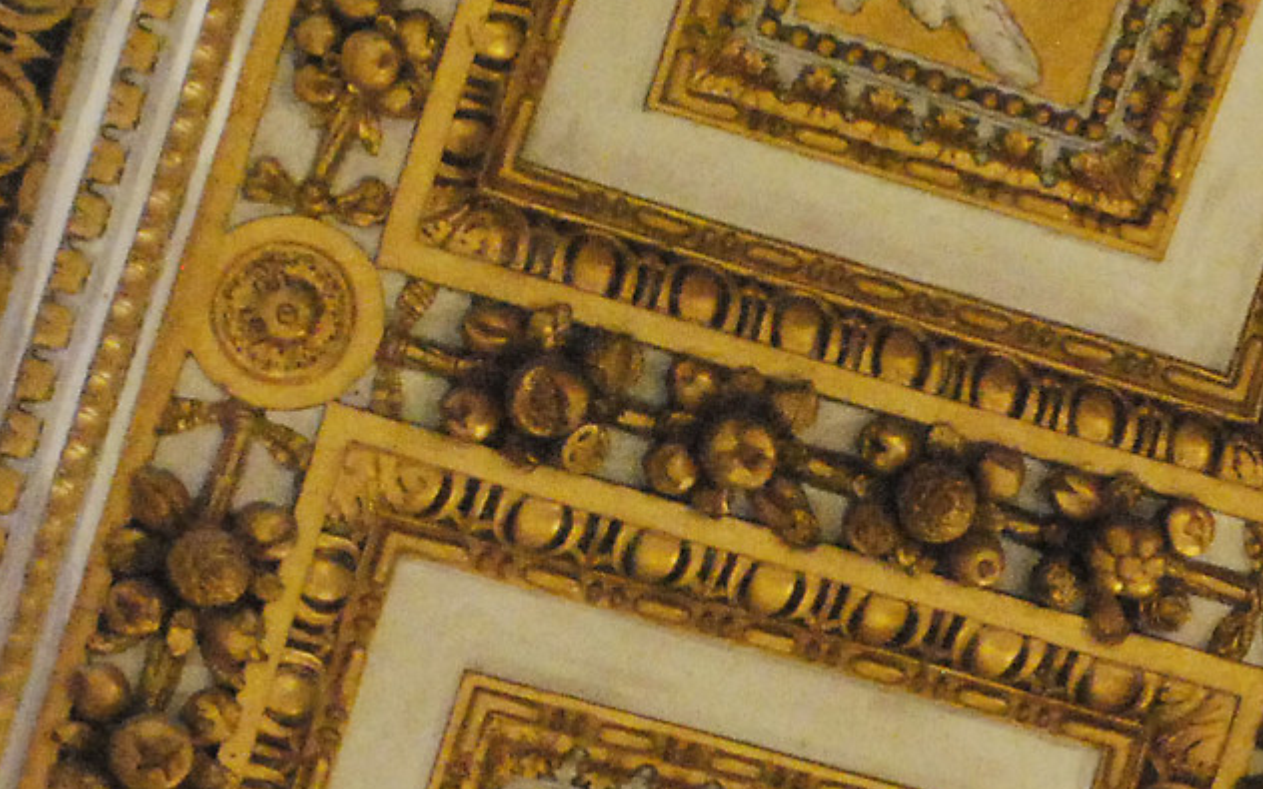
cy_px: 839
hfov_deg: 4.5
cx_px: 2374
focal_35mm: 465
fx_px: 16006
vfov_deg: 2.8
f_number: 5.3
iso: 3200
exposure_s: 1/10
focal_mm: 80
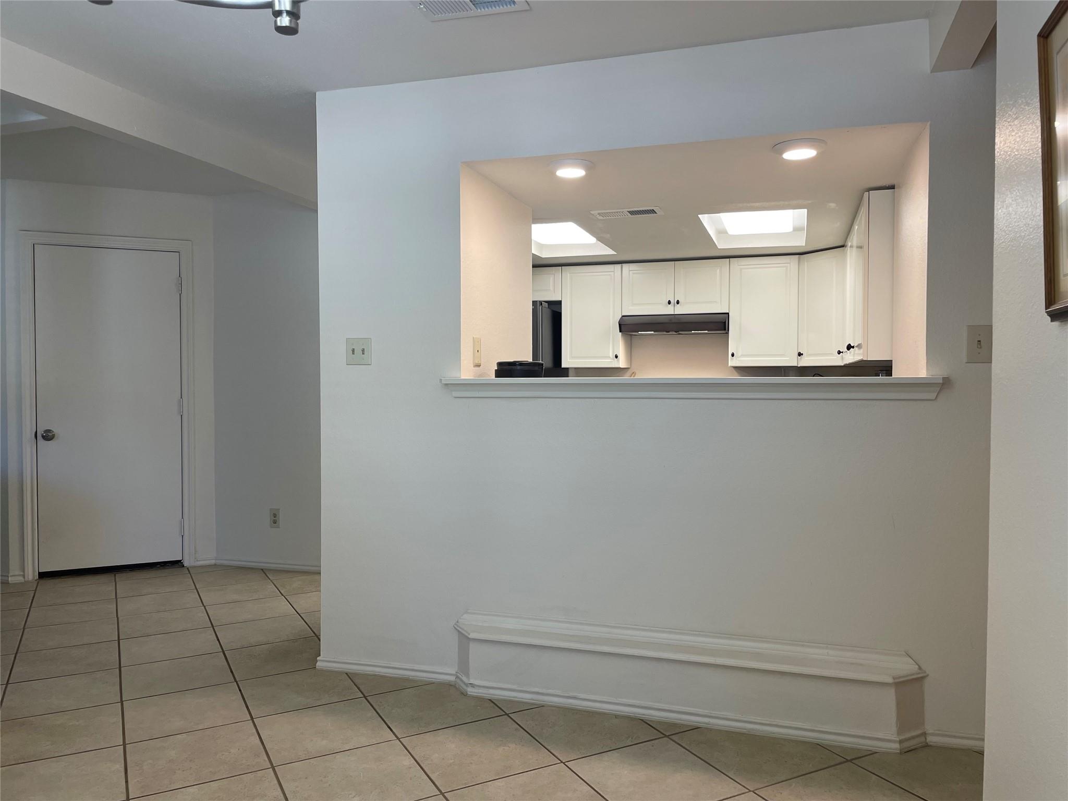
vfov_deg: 53.1
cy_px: 400
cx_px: 534
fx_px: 802
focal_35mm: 26
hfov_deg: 67.3
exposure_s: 1/120
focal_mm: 4.2
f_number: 1.6
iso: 64
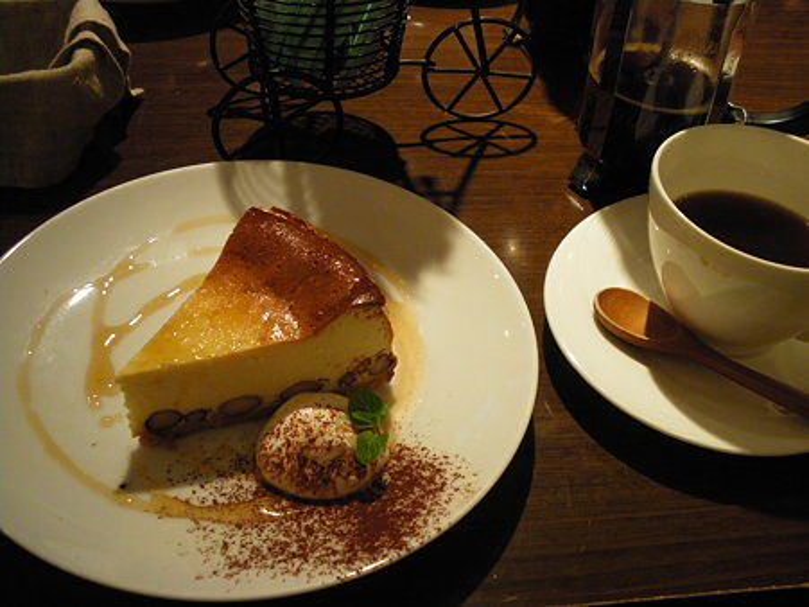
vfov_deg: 39.6
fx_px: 841
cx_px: 404
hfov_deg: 51.4
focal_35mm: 36
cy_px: 304
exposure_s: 1/50
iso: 400
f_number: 3.5
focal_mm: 6.3
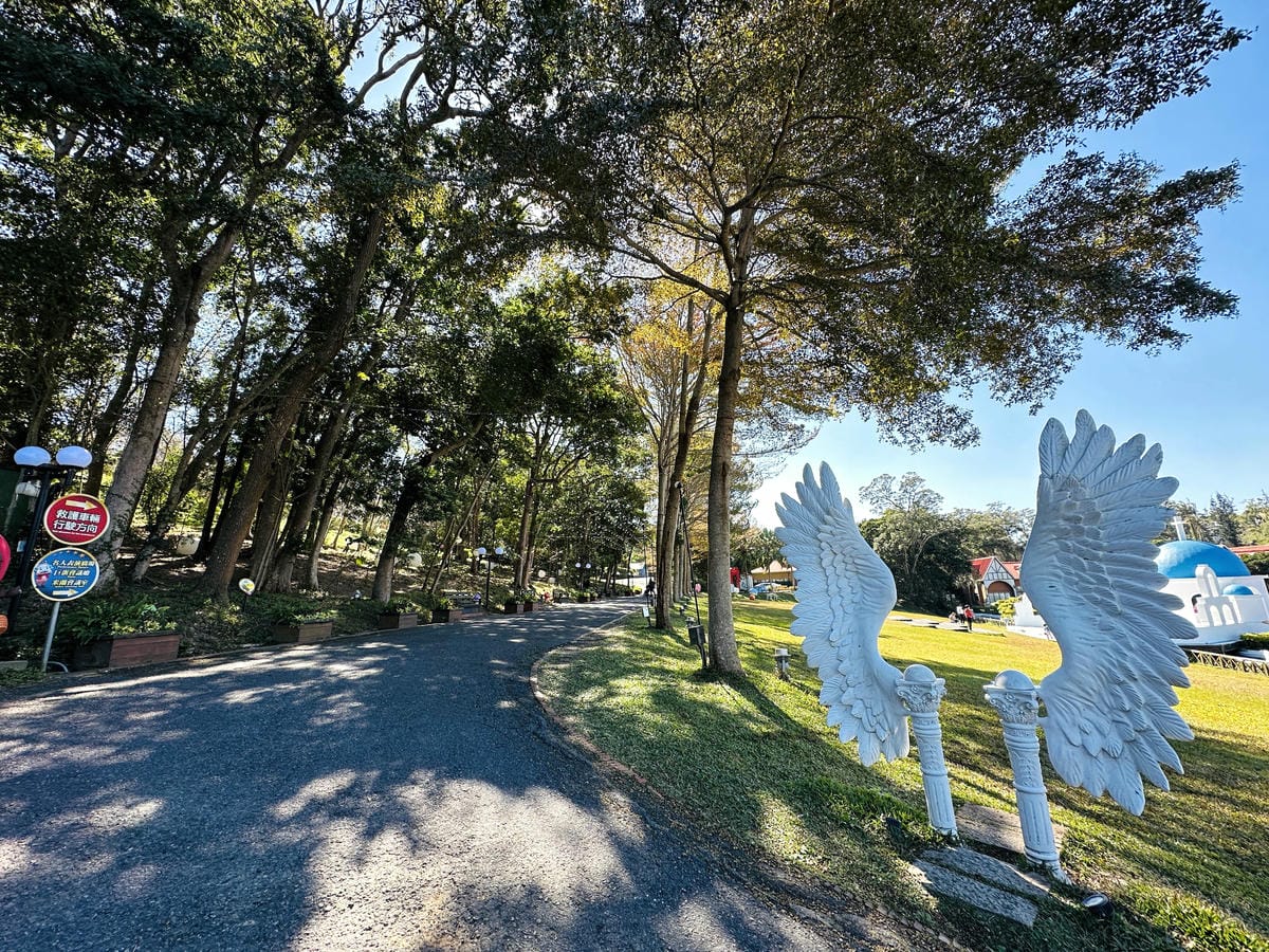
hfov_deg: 102.1
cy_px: 476
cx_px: 634
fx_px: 513
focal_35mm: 14
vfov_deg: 85.7
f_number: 2.2
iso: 40
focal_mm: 2.22
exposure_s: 1/376
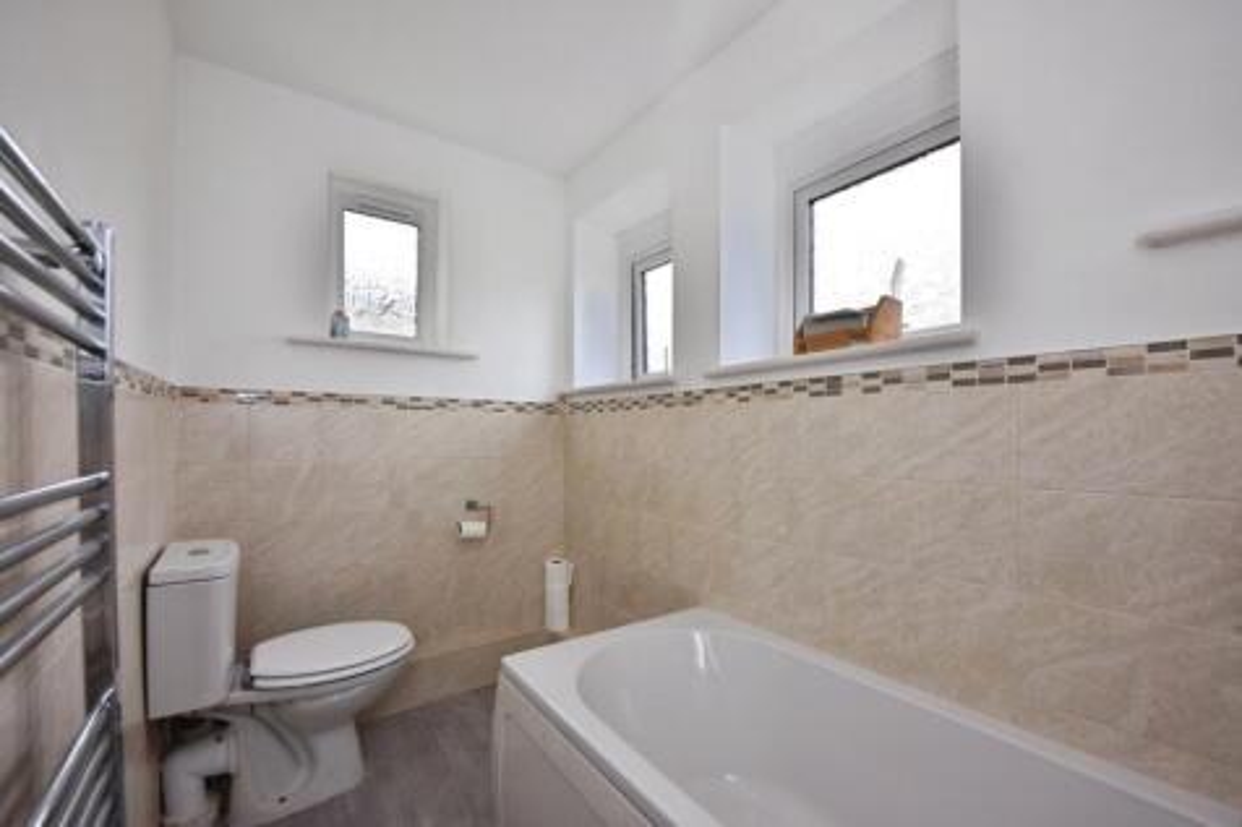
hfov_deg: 104.3
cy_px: 414
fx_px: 483
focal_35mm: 14
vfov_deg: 81.2
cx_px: 621
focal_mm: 14
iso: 400
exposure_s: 1/125
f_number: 8
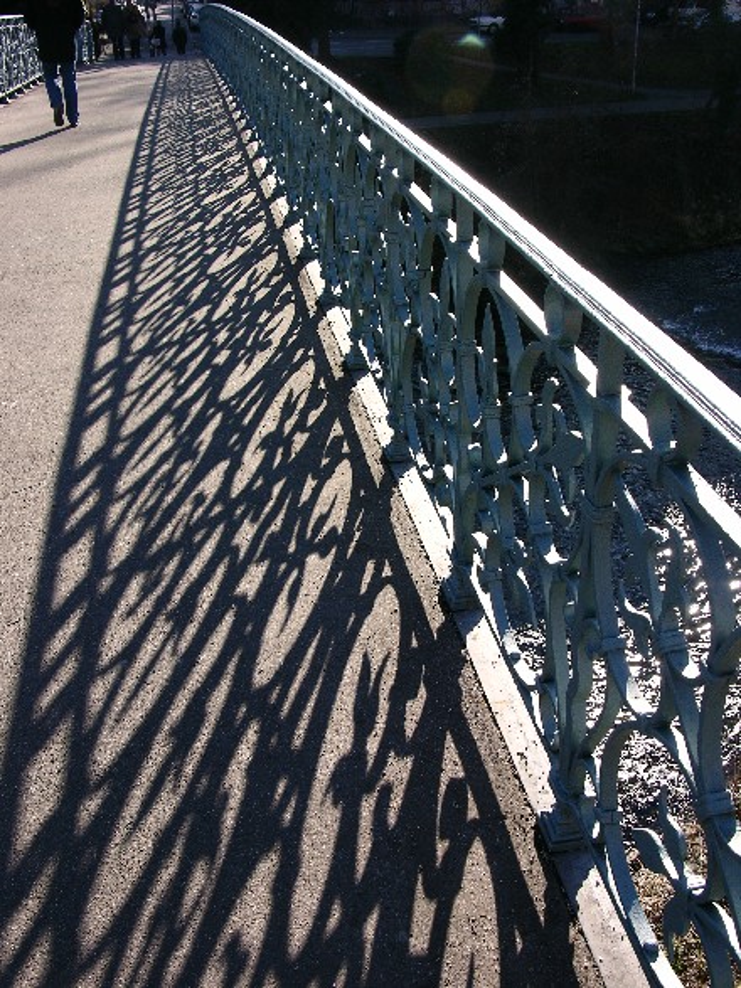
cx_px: 370
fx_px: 999
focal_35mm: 35
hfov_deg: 40.7
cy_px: 494
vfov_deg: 52.6
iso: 50
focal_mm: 8.9
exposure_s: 1/91.9
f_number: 6.3
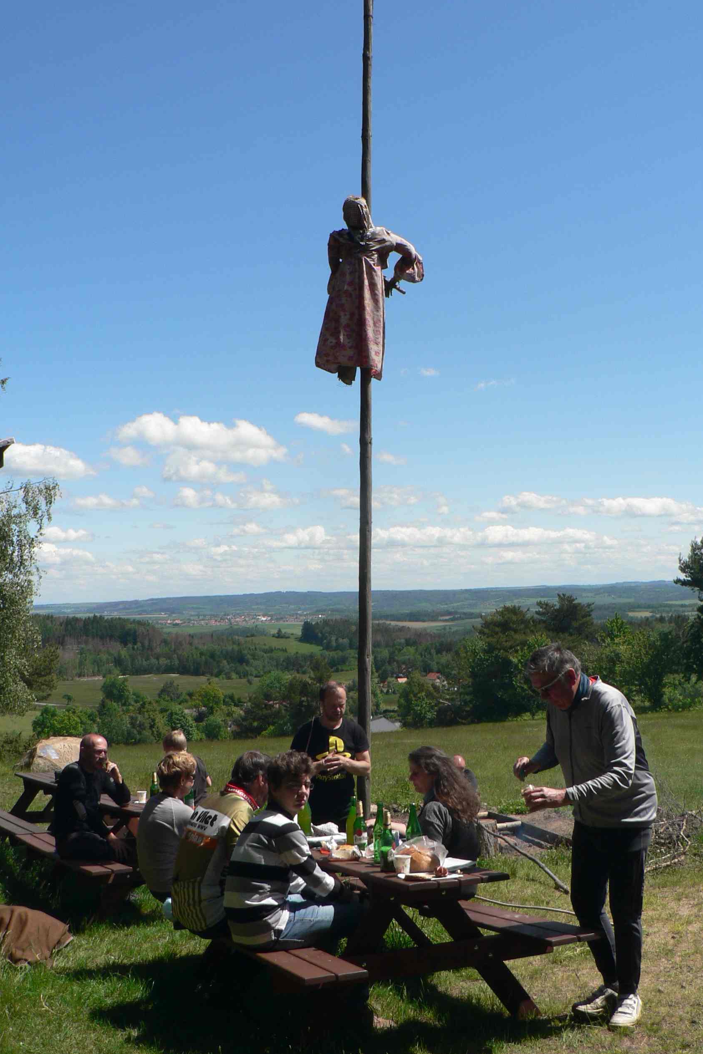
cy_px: 525
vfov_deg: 50.7
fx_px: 1113
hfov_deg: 35.0
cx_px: 380
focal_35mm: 38
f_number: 5.6
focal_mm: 6
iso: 80
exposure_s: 1/400
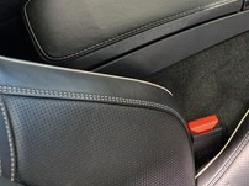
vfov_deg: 18.8
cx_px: 357
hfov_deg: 22.6
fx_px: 524
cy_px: -49
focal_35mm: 73
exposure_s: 1/100
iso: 640
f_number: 1.8
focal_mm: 5.4
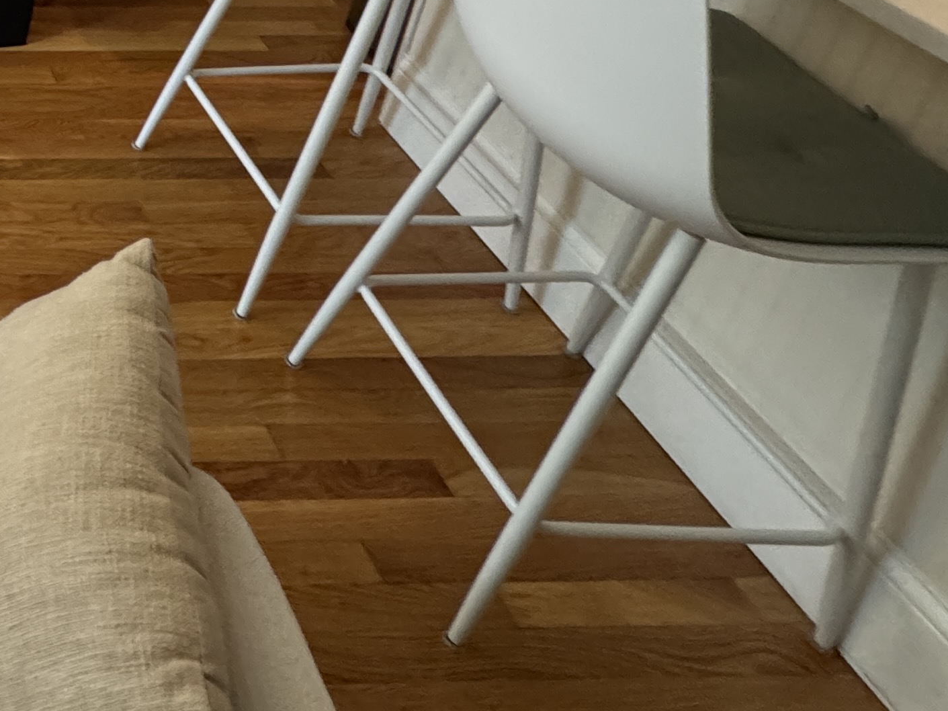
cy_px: -241
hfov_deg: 33.8
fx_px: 1095
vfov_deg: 28.6
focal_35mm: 40
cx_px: -284
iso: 320
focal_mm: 2.22
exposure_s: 1/60
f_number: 2.2
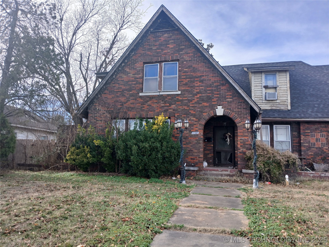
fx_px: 247
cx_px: 164
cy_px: 124
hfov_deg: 67.3
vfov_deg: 53.1
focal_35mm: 26
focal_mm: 3.98
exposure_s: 1/193
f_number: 1.8
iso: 20
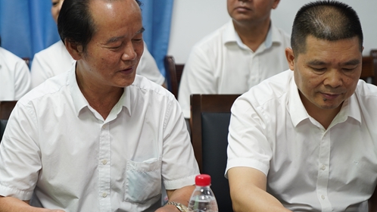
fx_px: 1060
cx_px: 141
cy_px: 108
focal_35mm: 106
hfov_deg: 20.1
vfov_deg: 11.4
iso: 800
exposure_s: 1/50
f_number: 3.2
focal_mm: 70
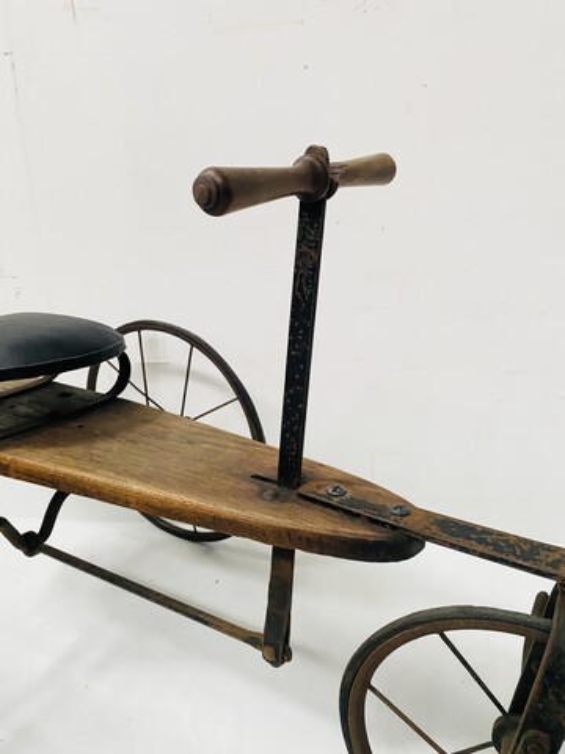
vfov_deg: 67.3
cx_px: 282
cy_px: 377
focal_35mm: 26
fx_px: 566
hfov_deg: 53.1
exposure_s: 1/60
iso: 400
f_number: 1.8
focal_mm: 4.25
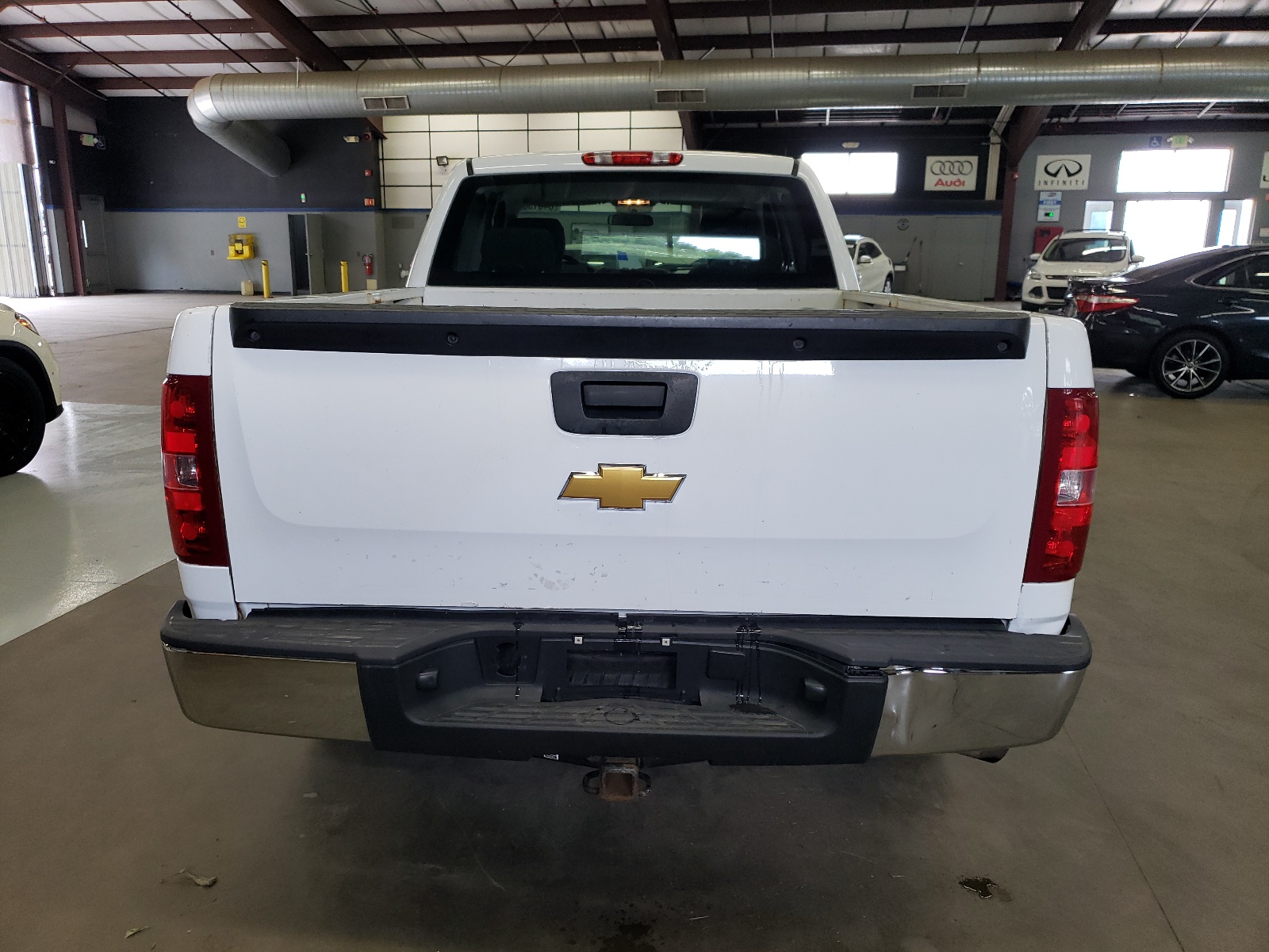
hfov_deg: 67.3
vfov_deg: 53.1
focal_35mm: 26
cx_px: 634
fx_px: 953
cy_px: 476
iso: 84
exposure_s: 1/120
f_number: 1.5
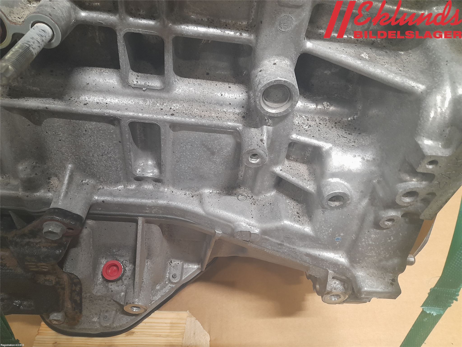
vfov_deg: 54.9
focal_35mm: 25
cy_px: 174
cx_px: 231
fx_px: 334
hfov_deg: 69.4
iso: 320
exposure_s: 1/33
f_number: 2
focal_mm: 4.6
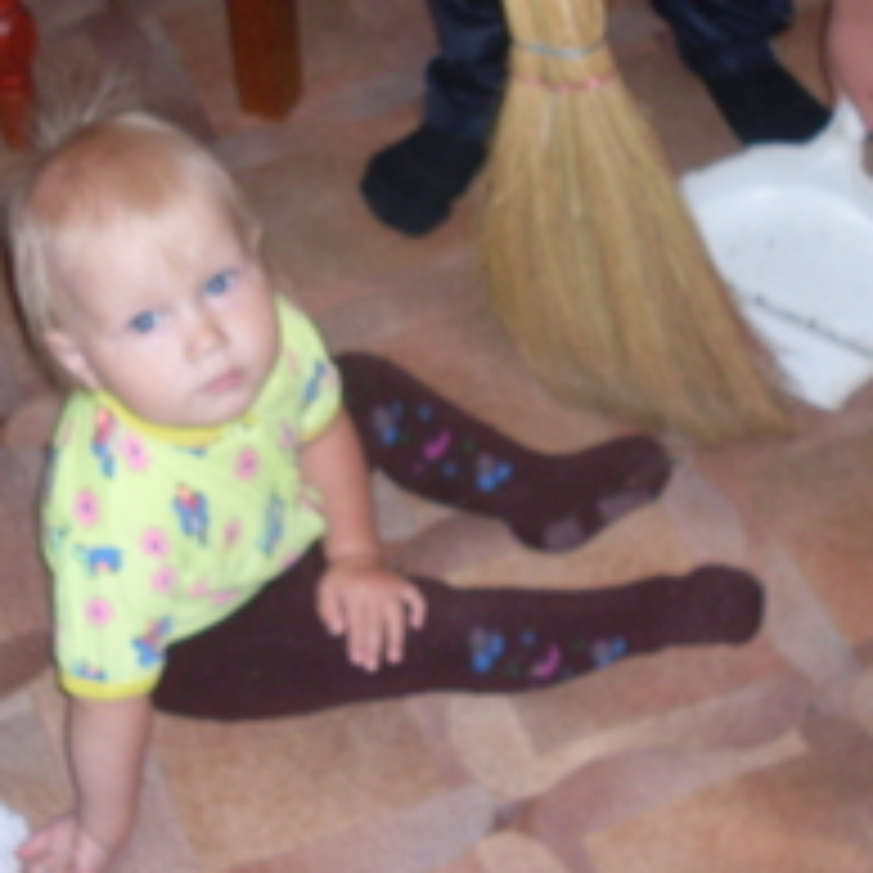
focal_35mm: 78
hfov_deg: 22.2
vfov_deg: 21.9
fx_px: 2226
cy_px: 158
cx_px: 454
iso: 100
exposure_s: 1/45
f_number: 2.8
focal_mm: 6.3
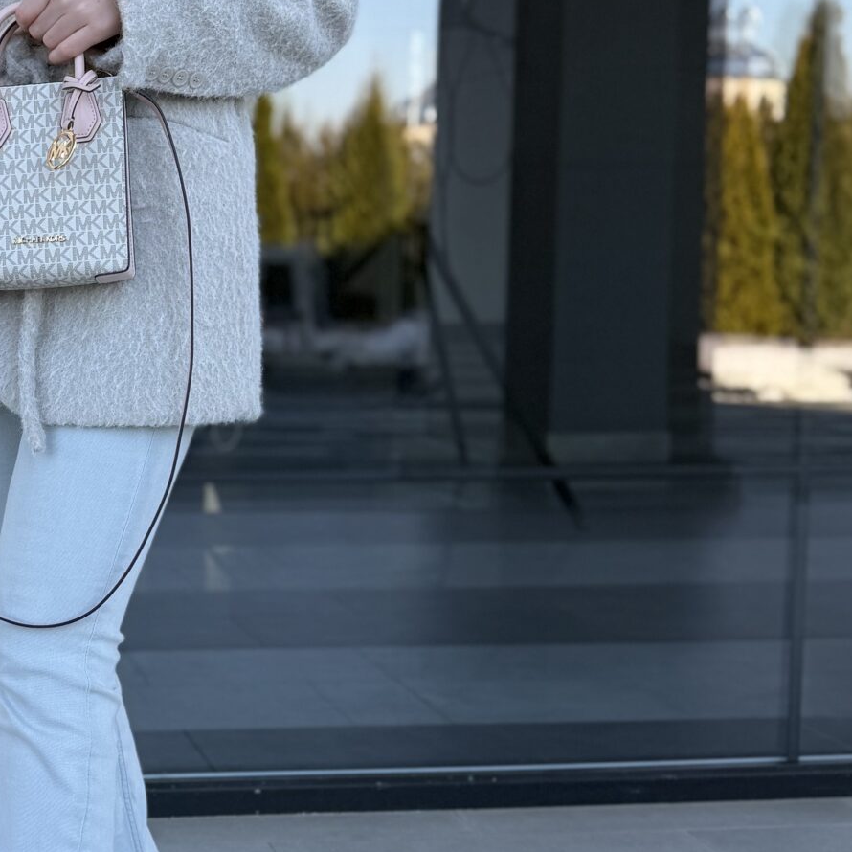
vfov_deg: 28.1
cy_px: 388
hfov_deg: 26.6
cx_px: -8
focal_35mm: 61
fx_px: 1699
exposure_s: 1/612
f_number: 1.78
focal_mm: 6.76
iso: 80
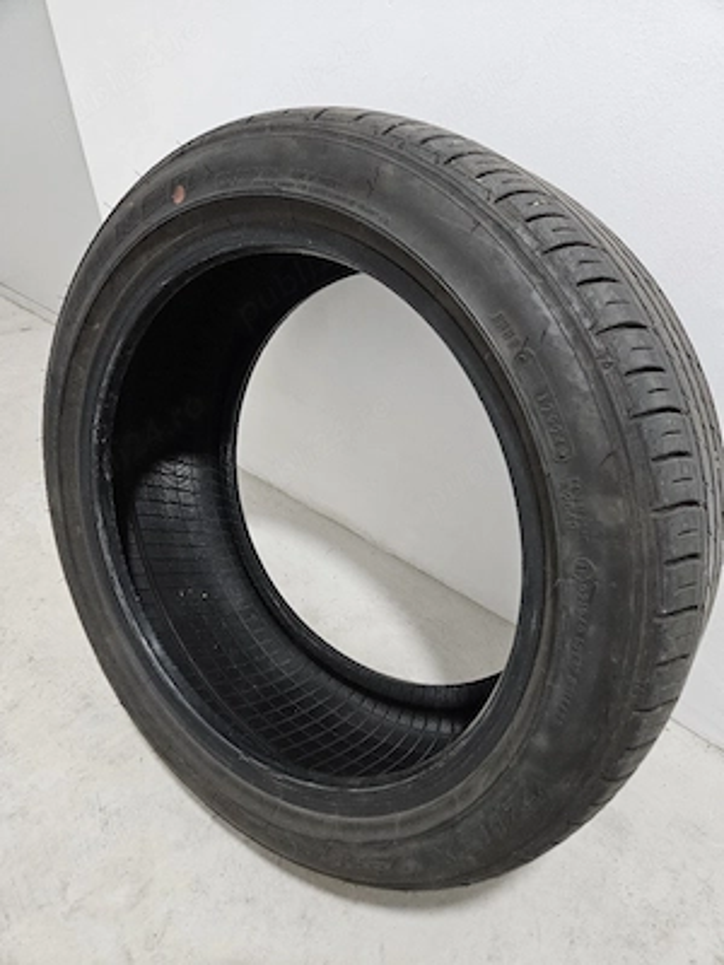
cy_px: 482
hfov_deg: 58.9
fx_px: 641
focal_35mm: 23
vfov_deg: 73.9
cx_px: 362
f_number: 1.8
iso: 800
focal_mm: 5.4
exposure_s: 1/101
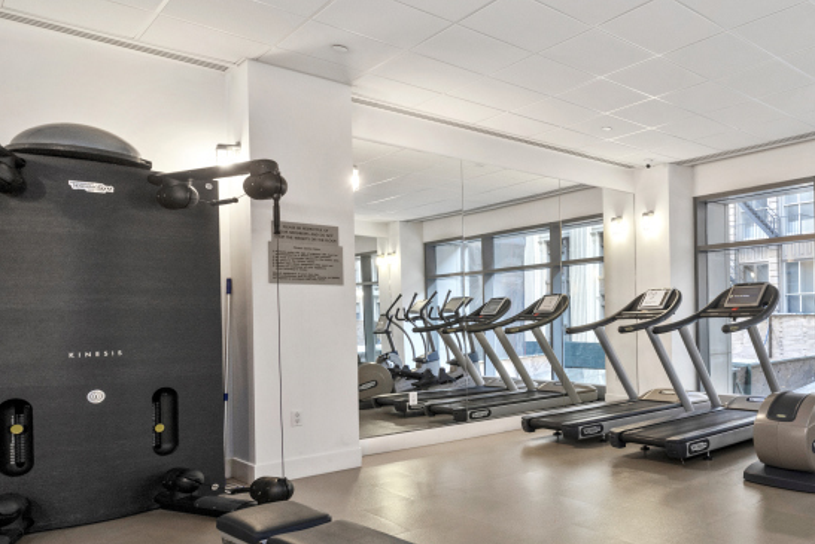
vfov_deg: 44.8
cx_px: 686
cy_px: 324
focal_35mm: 29
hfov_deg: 57.4
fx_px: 657
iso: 200
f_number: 8
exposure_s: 1/10
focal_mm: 15
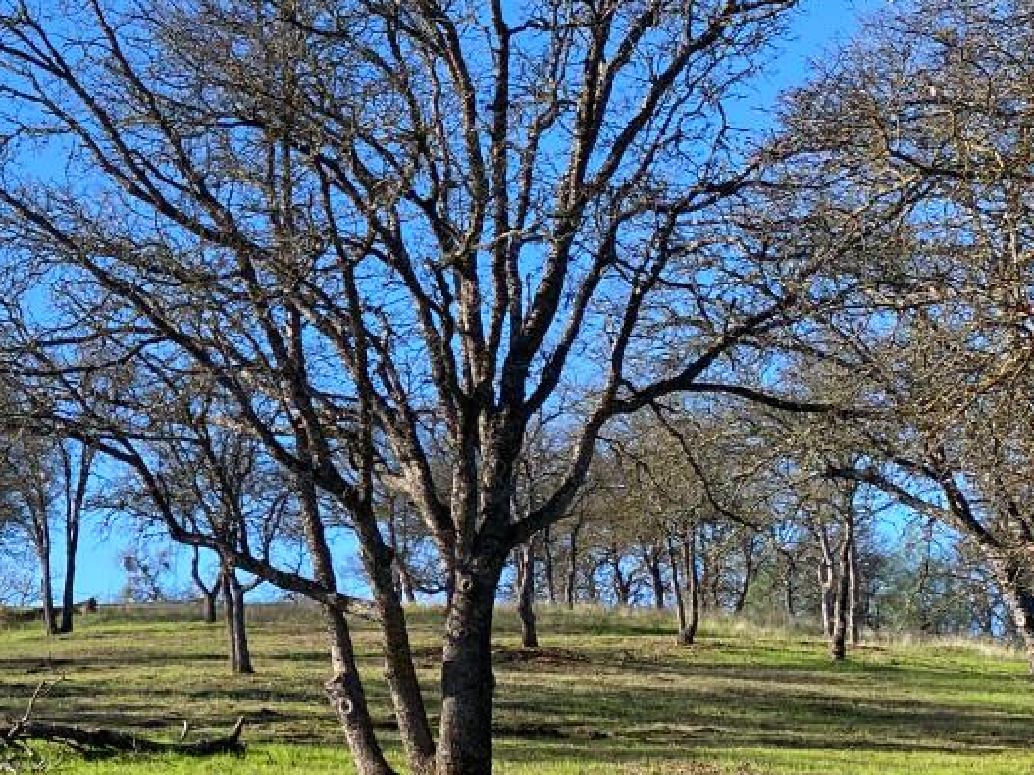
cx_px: -43
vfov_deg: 19.9
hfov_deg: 24.9
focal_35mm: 74
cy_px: 374
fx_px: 2210
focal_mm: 4.25
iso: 32
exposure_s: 1/1779
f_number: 1.8
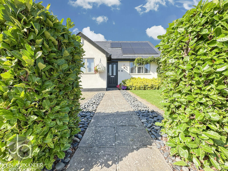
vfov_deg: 85.7
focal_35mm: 14
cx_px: 114
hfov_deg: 102.1
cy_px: 86
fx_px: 92
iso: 40
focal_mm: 2.22
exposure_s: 1/640
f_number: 2.2
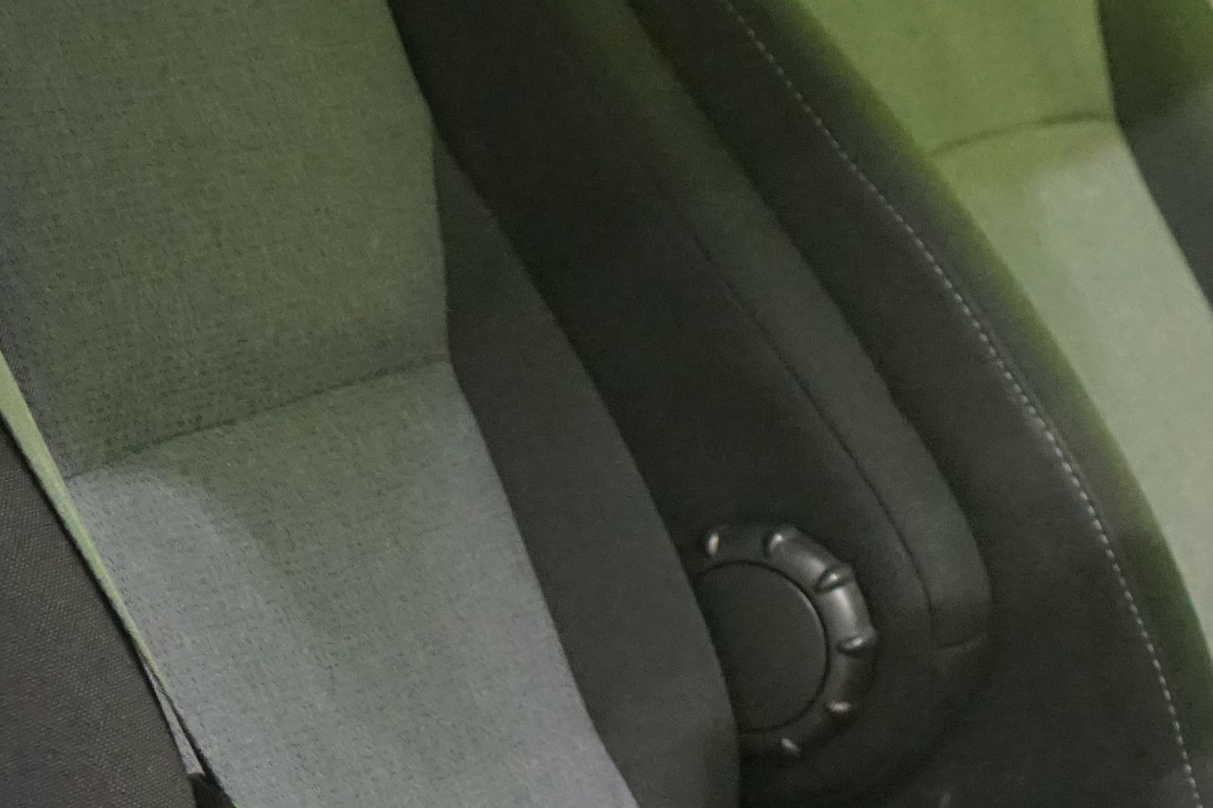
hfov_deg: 12.2
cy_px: 1140
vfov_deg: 8.1
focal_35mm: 167
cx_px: 1234
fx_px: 5627
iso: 6400
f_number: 4.5
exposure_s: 1/30
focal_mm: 48
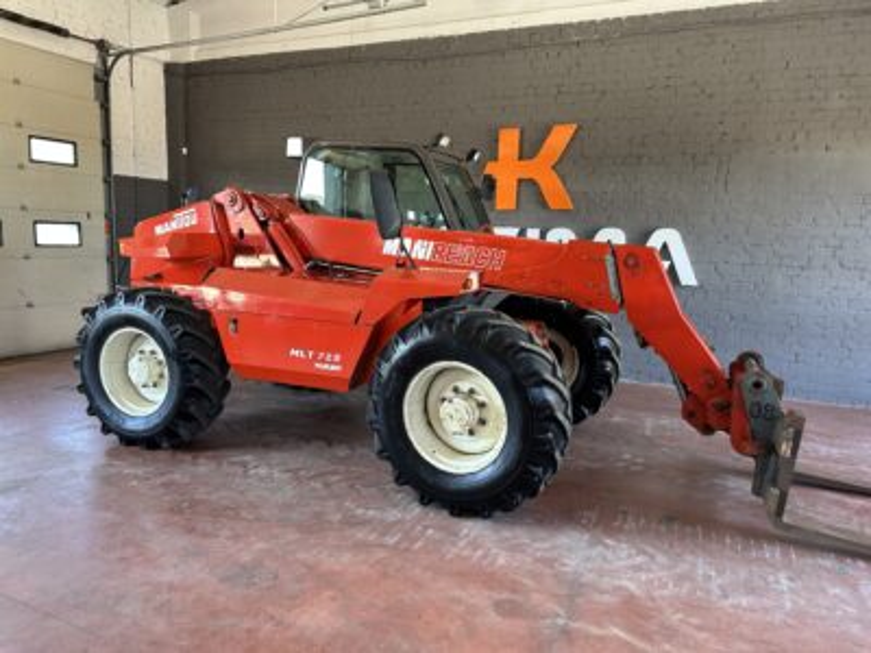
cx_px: 436
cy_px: 326
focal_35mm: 24
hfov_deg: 71.6
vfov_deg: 56.8
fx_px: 604
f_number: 1.78
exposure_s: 1/83
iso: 250
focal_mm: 6.86
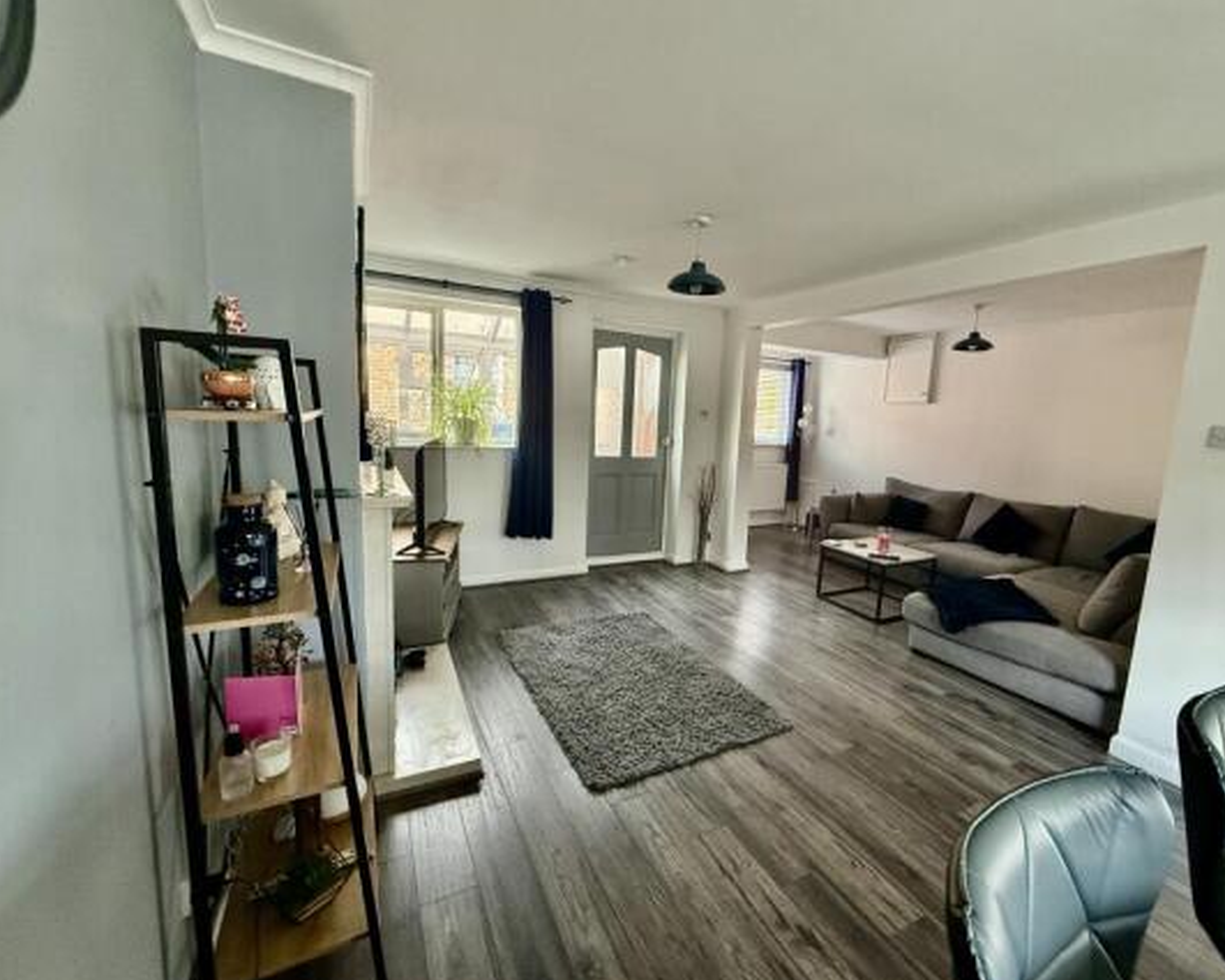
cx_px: 654
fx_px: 544
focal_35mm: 15
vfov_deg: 84.1
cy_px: 485
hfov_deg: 96.6
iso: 250
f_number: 2.2
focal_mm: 2.22
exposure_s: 1/99
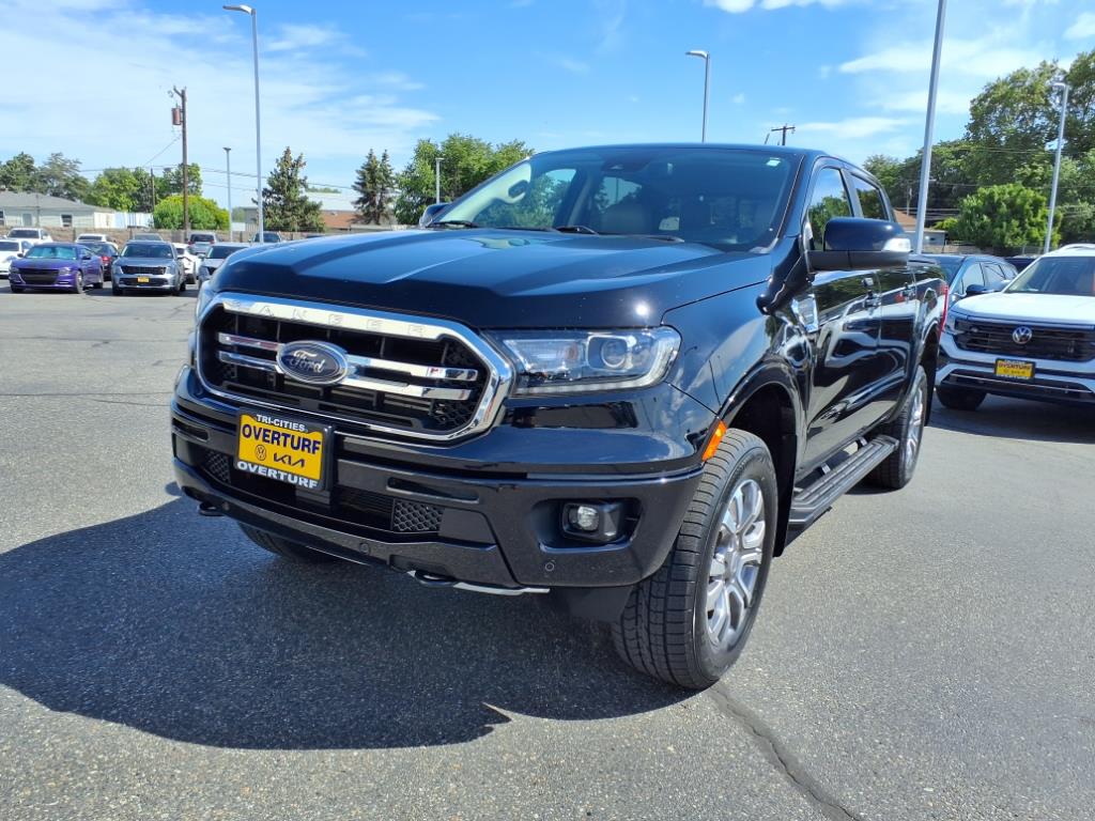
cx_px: 548
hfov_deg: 65.3
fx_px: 854
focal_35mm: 27
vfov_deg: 51.4
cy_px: 410
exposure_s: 1/1667
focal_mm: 3.58
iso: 40
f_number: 1.9
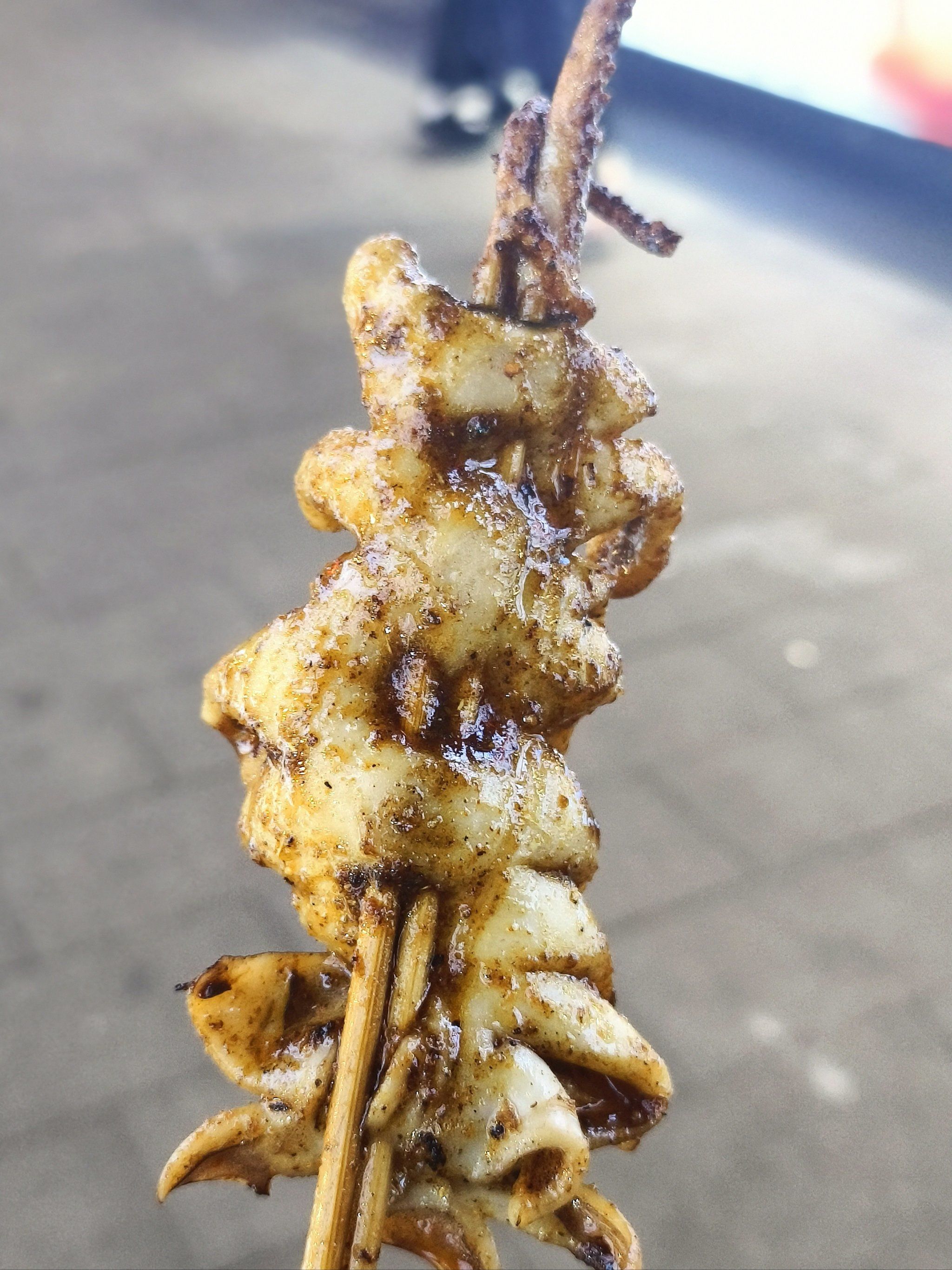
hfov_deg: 29.7
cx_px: 476
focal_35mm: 49
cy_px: 635
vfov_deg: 38.9
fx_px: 1797
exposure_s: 1/100
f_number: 4
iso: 515
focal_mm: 5.5
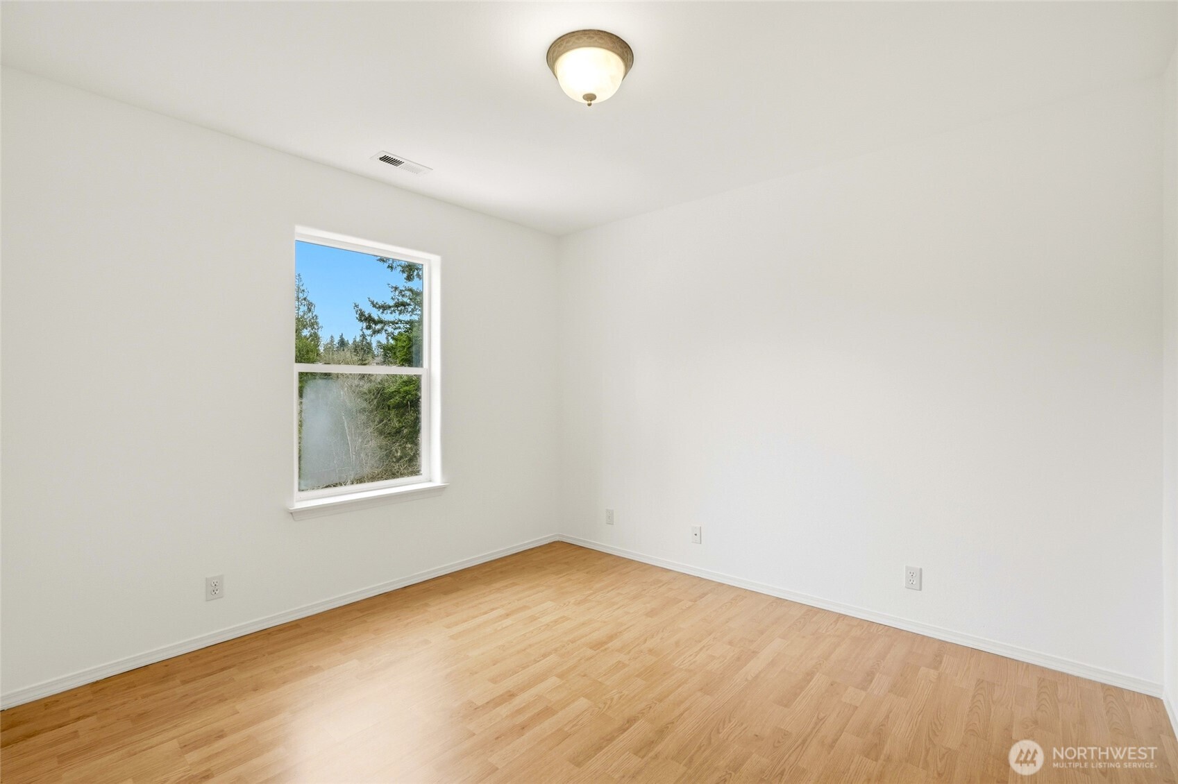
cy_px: 392
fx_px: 540
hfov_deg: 95.0
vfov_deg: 72.0
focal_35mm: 16
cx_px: 589
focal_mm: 16.5
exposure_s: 1/1250
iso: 1250
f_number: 9
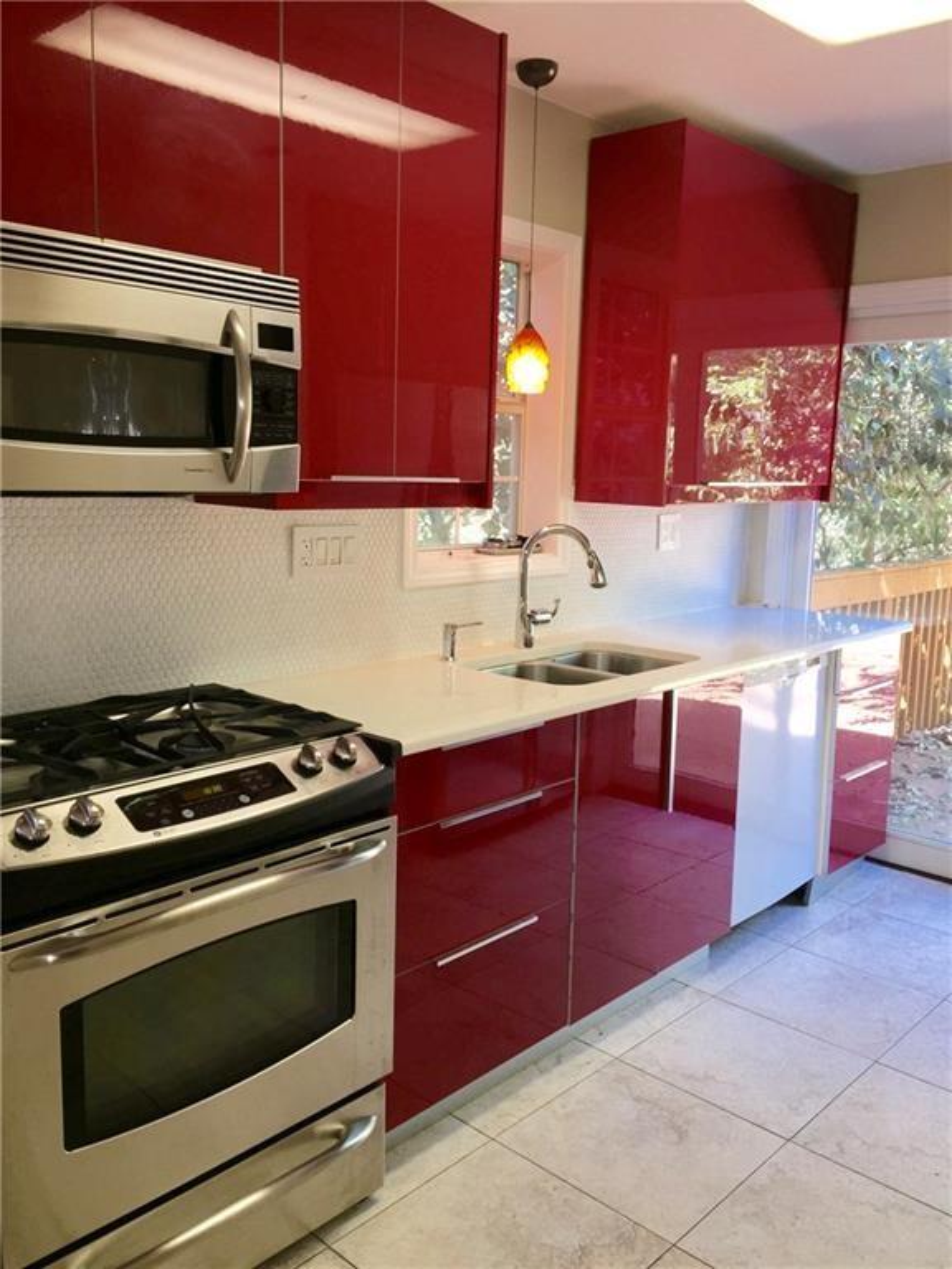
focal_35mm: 29
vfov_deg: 61.7
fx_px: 1063
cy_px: 634
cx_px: 476
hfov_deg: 48.2
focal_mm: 4.15
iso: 32
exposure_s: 1/30
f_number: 2.2
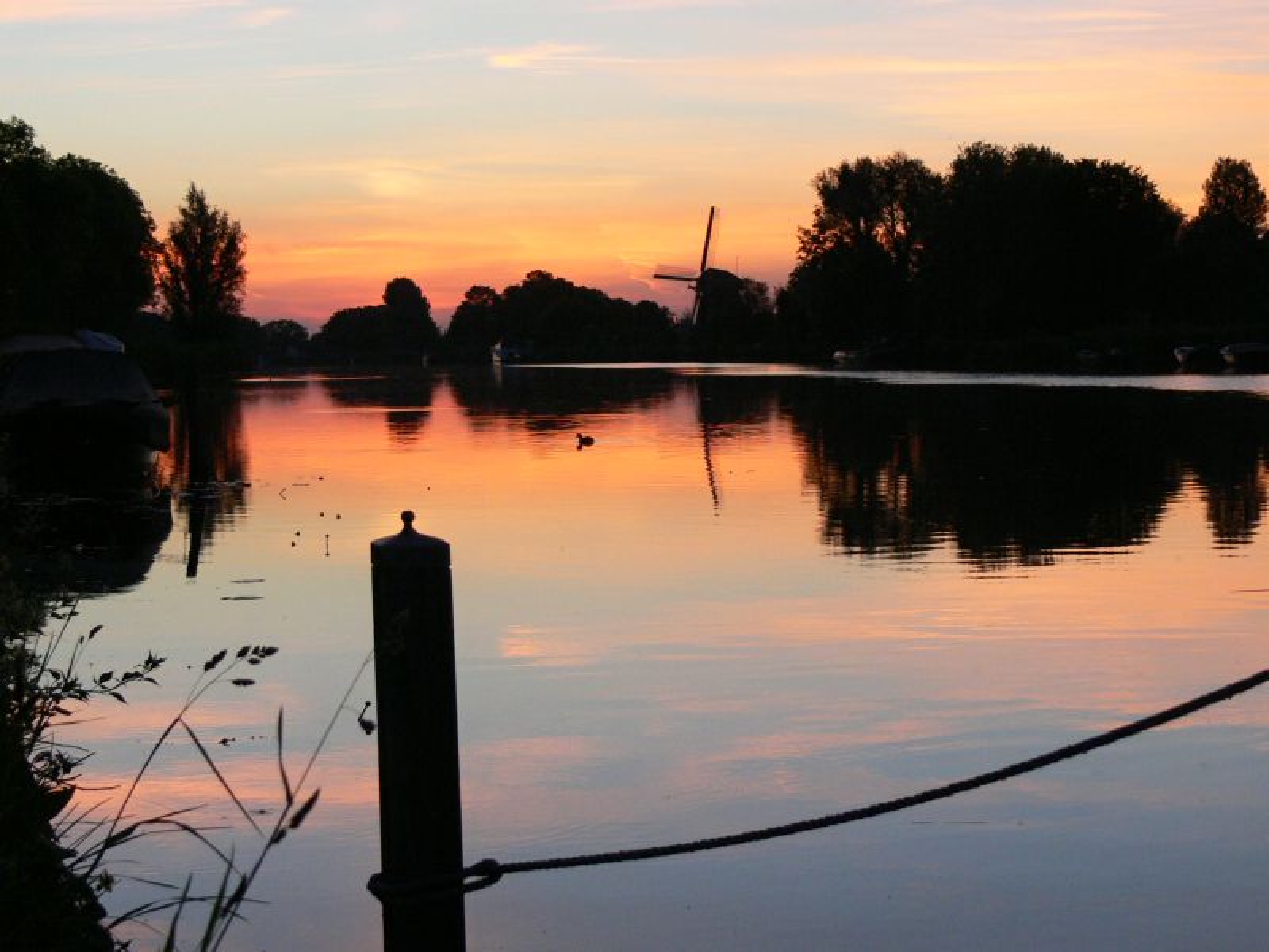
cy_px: 476
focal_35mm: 79
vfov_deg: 18.7
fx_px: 2896
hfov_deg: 24.7
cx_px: 634
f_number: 3.6
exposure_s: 1/100
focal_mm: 13.7
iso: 200
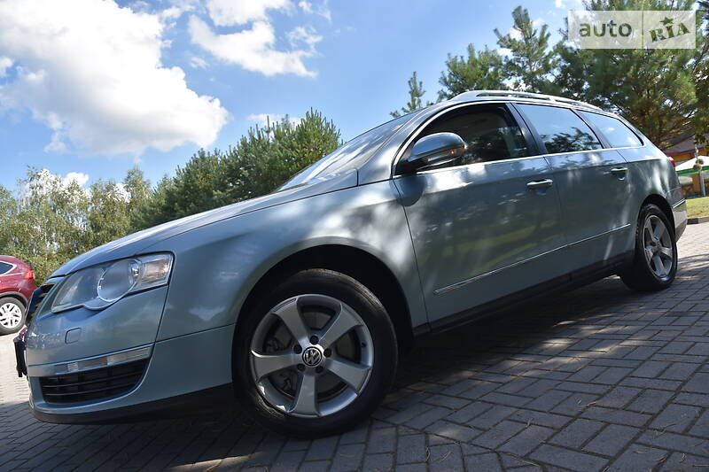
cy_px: 236
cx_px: 354
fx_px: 473
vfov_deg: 53.1
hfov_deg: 73.8
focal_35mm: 24
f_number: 8
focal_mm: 24
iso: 200
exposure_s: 1/250
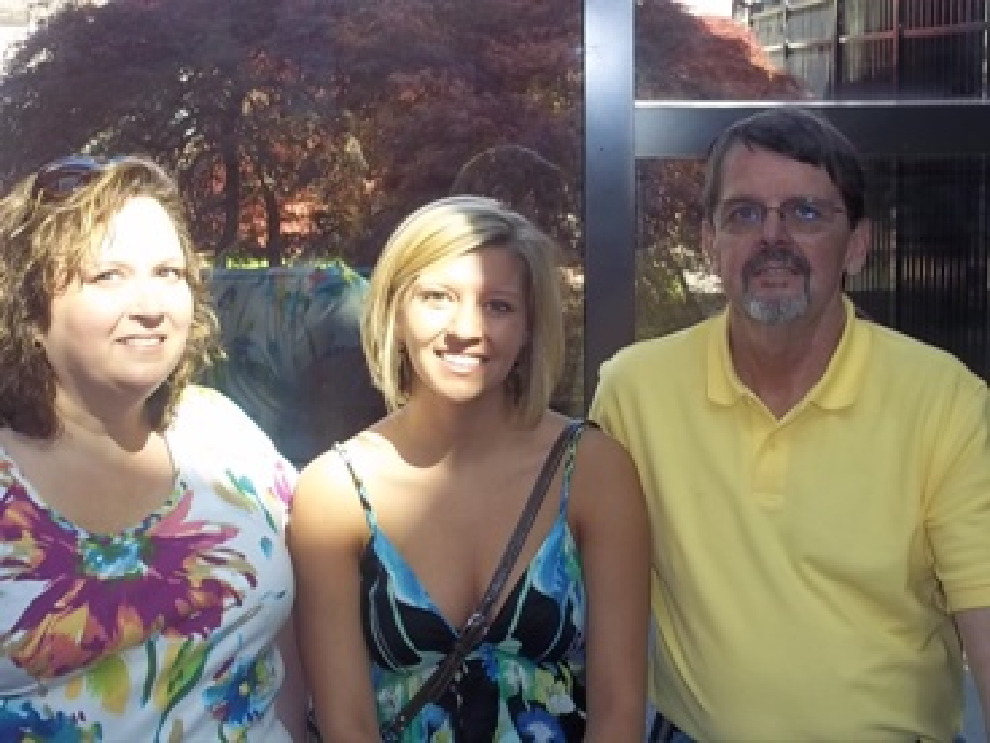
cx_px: 495
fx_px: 1630
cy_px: 372
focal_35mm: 57
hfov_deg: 33.8
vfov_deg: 25.7
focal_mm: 10.1
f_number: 3.9
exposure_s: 1/40
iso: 80
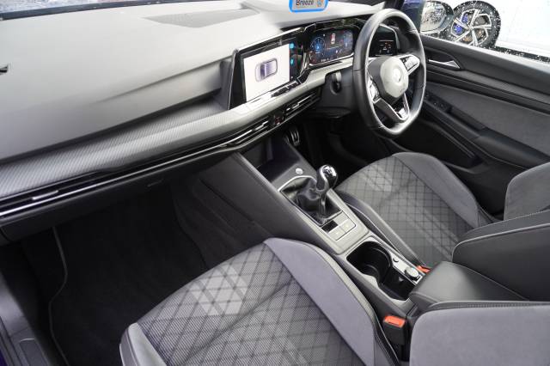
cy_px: 183
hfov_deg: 73.8
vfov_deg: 53.1
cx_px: 275
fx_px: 366
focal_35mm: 24
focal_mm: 16
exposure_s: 1/200
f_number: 4
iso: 1000
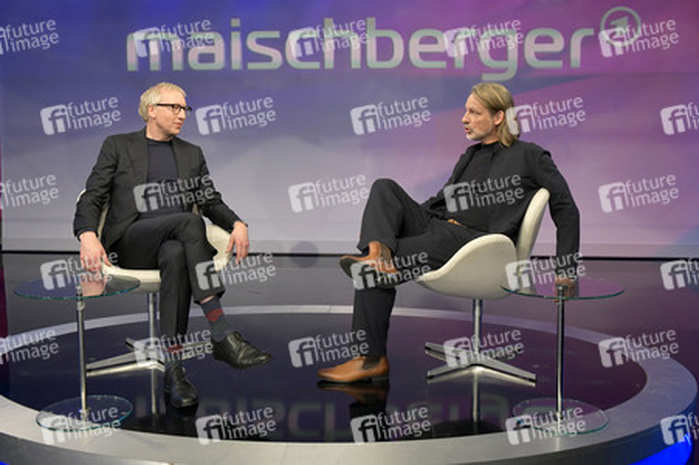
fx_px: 621
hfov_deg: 58.8
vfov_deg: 41.1
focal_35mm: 32
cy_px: 232
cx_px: 350
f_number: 4.5
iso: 1600
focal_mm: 32
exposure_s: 1/250
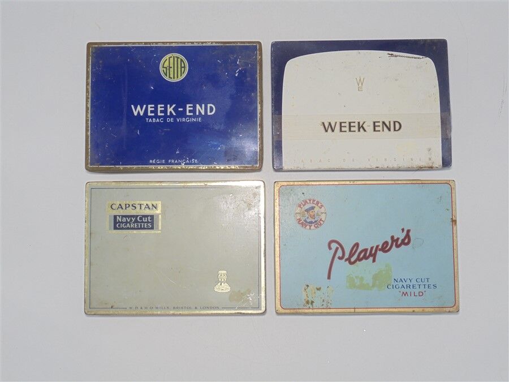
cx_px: 254
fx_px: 632
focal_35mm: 43
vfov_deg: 33.6
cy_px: 191
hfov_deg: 43.9
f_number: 4.5
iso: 100
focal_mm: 7.8
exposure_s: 1/30
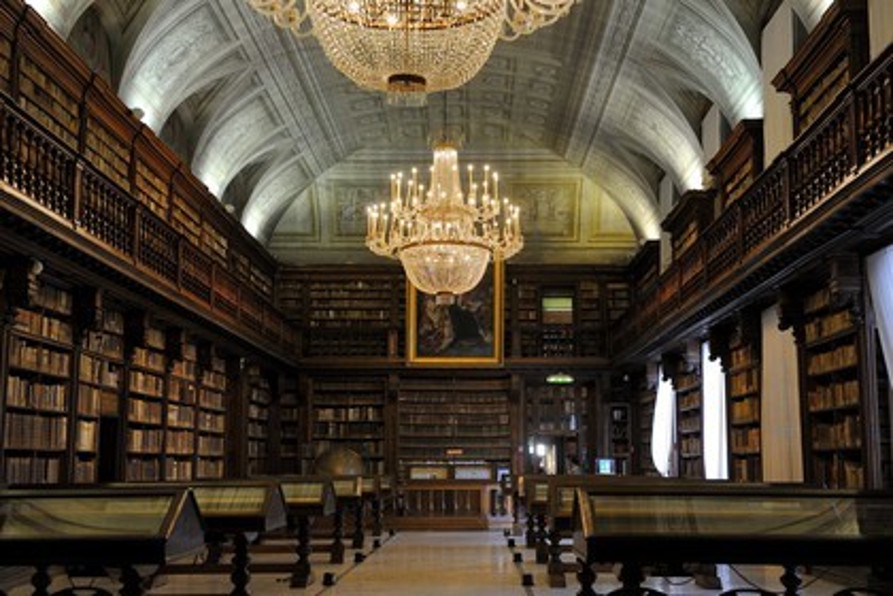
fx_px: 1191
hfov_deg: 41.1
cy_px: 298
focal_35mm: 48
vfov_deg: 28.1
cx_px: 446
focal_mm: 48
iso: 800
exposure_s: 1/40
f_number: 4.5
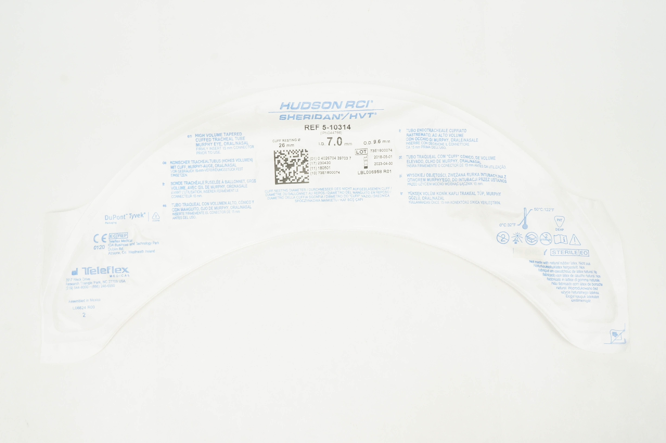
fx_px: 693
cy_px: 222
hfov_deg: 51.3
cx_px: 333
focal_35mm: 38
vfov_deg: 35.4
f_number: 11
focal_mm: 25
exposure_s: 1/15
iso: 400
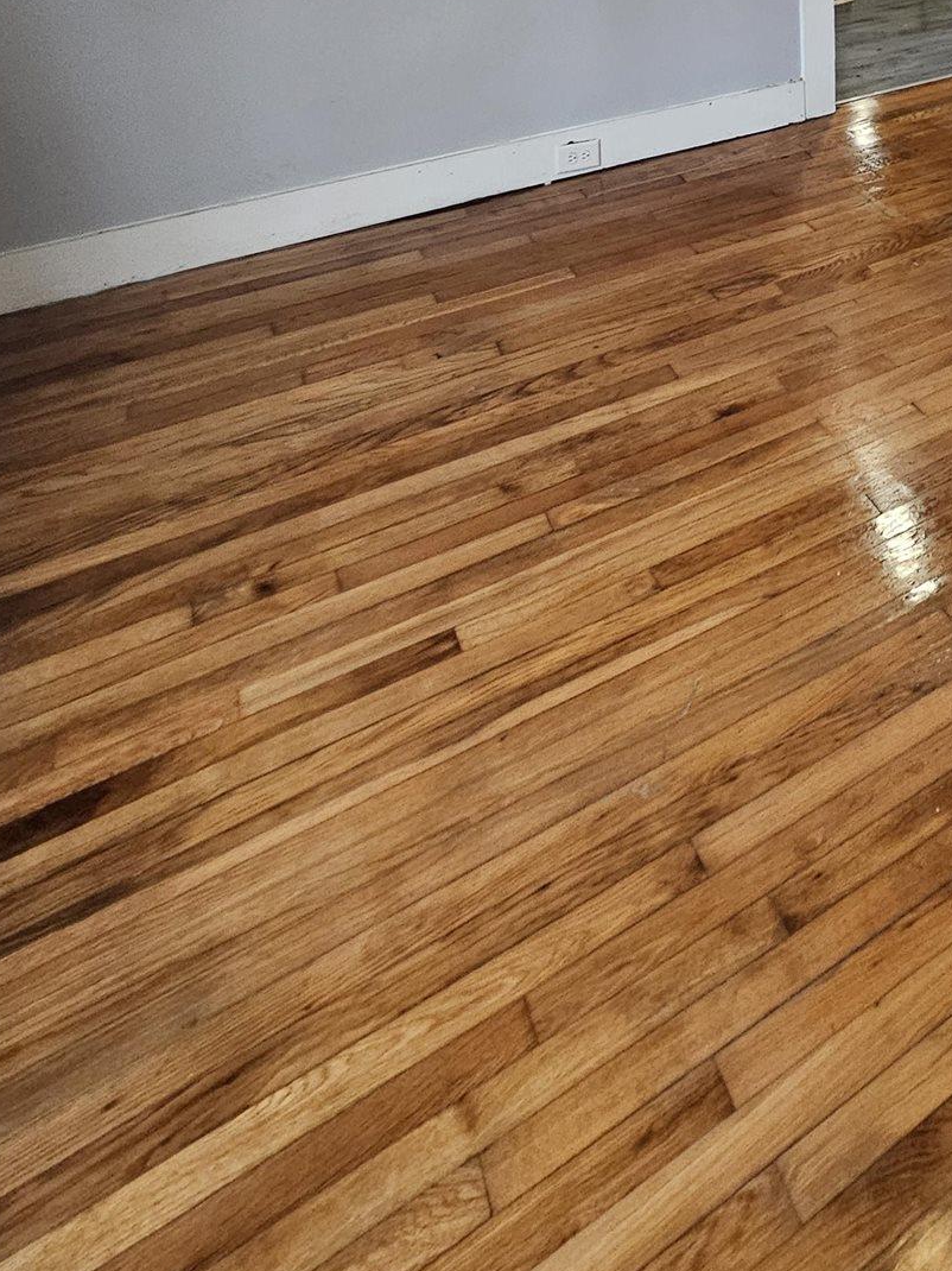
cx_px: 901
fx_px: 1027
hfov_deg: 44.1
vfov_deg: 48.6
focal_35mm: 28
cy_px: -71
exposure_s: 1/60
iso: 400
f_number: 2.2
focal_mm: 2.2
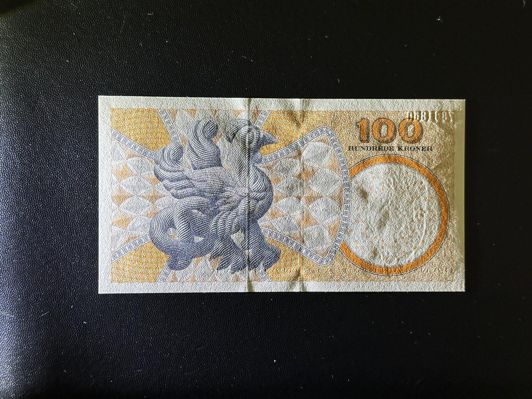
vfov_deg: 30.3
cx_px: 266
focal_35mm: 48
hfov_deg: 39.7
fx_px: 738
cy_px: 200
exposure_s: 1/49
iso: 200
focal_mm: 6.86
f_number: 1.78
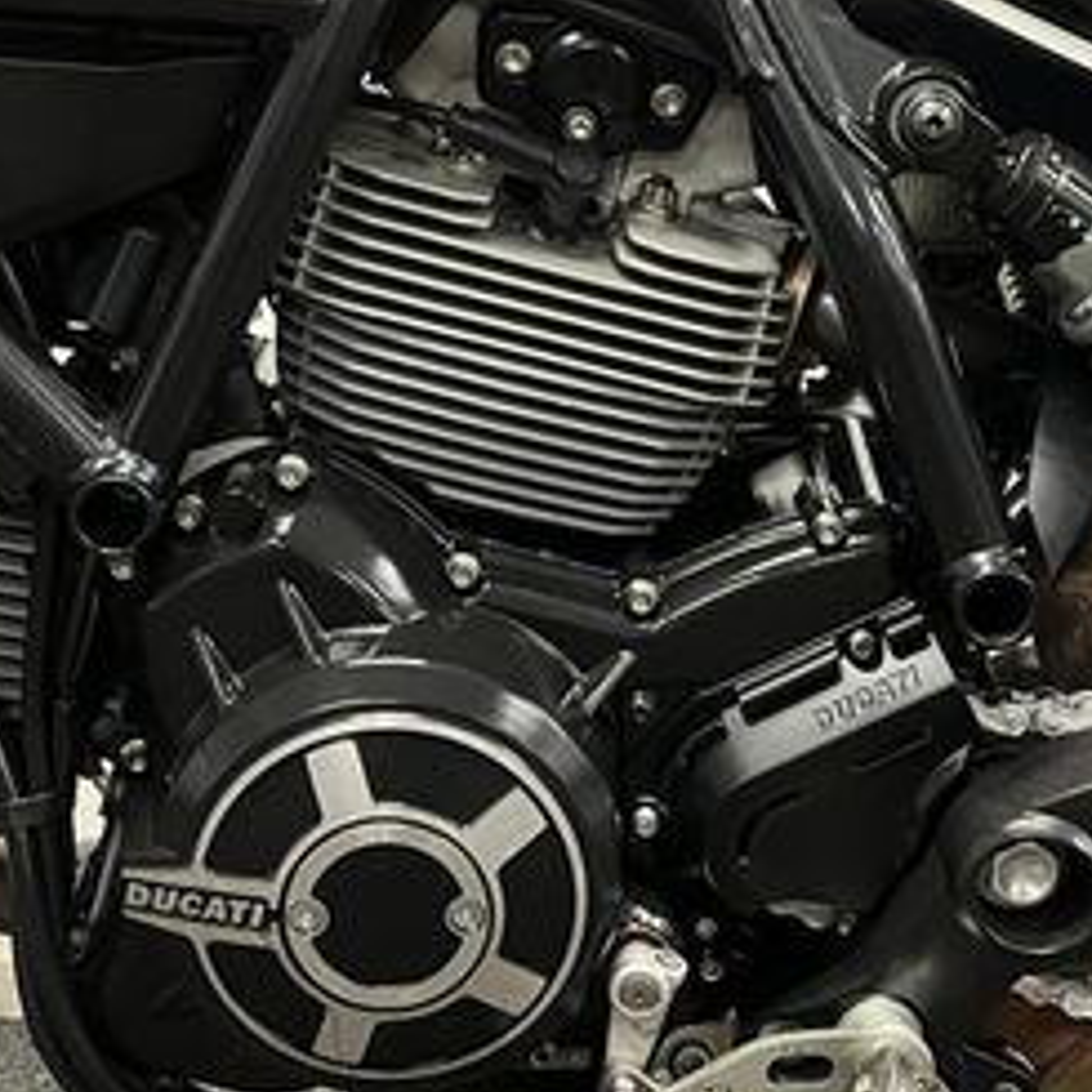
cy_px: 241
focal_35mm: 60
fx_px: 2141
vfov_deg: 28.1
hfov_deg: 28.6
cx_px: 575
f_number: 1.6
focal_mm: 5.1
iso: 400
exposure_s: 1/50
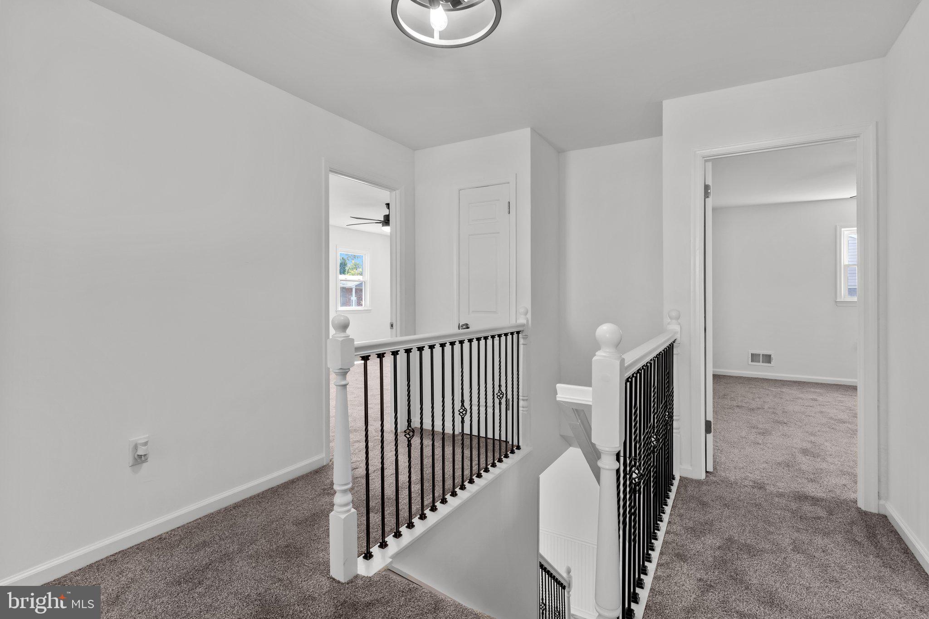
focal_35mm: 17
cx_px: 464
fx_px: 439
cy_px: 310
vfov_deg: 70.4
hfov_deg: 93.3
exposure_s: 1/15
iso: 400
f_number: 8
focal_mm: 17
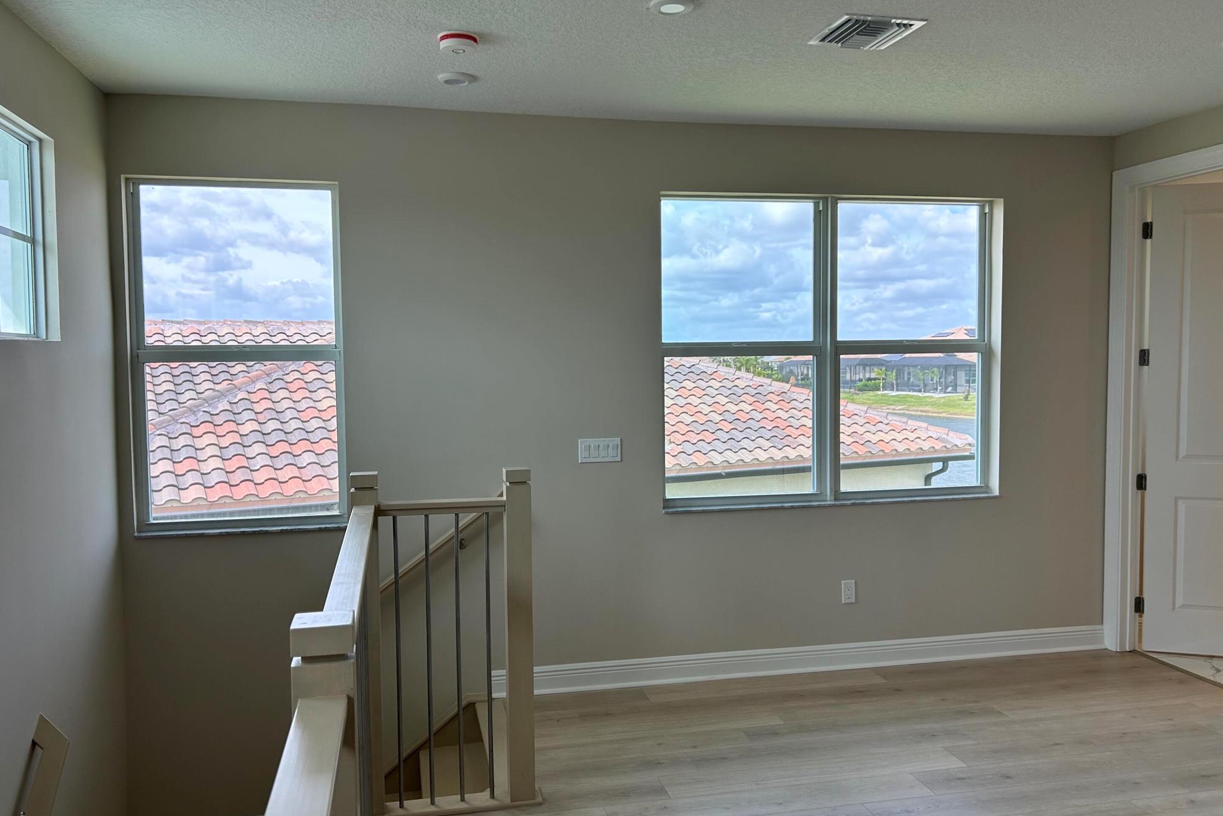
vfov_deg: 46.4
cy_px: 394
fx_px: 951
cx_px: 610
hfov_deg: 65.5
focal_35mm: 28
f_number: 1.5
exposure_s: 1/700
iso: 50
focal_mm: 5.7
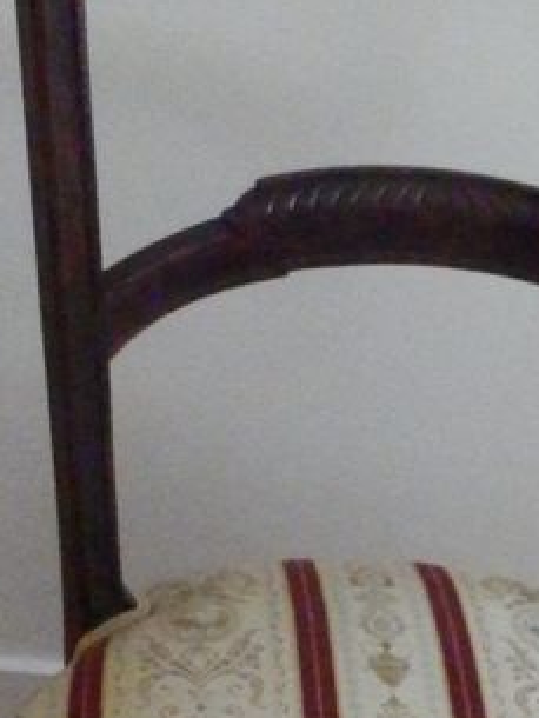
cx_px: 355
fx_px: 1701
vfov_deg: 22.9
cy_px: 716
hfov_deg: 18.0
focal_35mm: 82
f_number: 3
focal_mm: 4.5
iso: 3200
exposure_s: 1/100
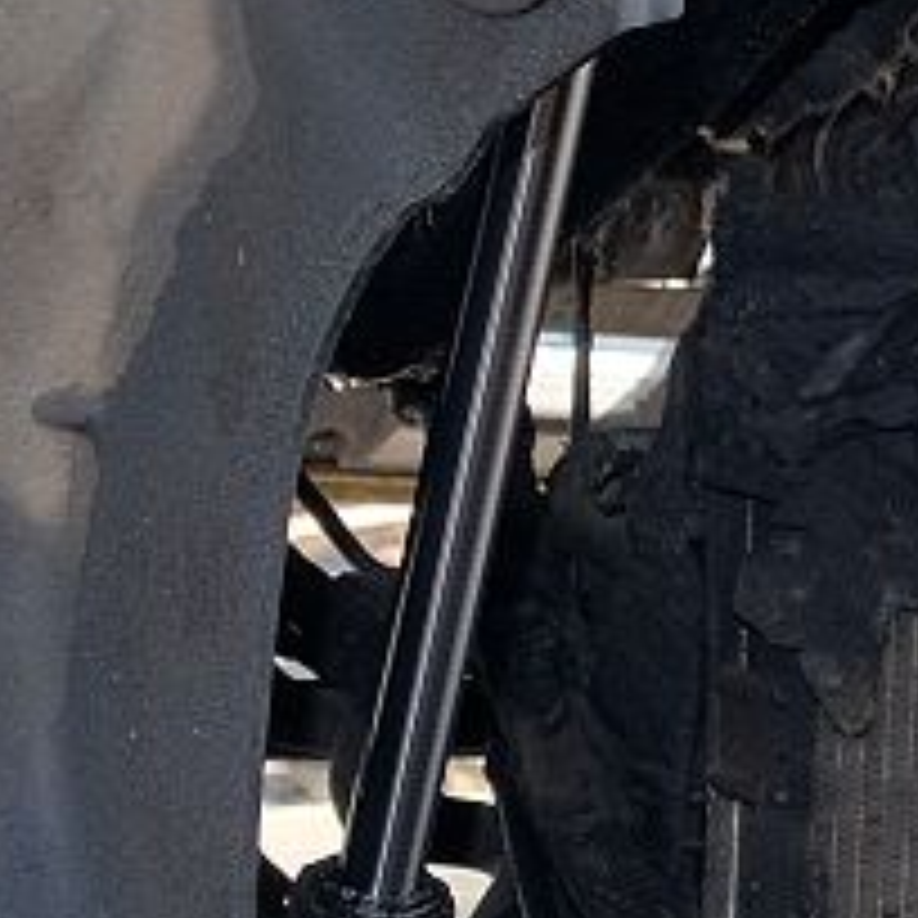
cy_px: 302
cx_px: 1742
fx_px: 5761
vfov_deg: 9.1
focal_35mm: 192
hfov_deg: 8.7
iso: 800
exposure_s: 1/250
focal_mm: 16
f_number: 4
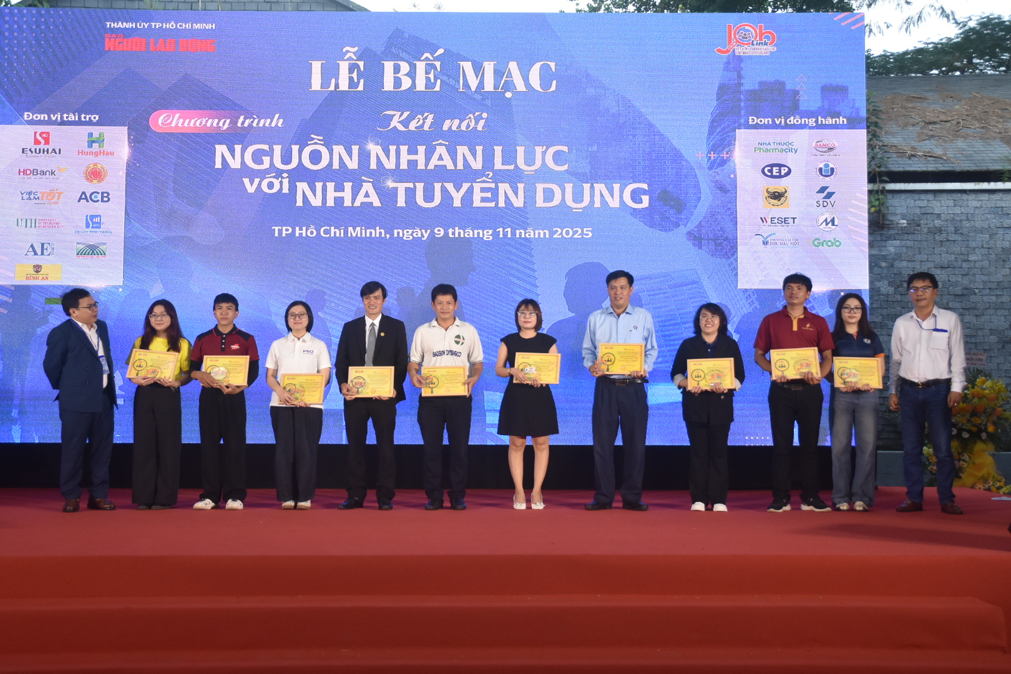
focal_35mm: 39
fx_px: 1095
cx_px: 506
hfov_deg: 49.6
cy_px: 337
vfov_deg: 34.2
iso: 800
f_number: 4.5
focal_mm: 26
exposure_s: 1/250
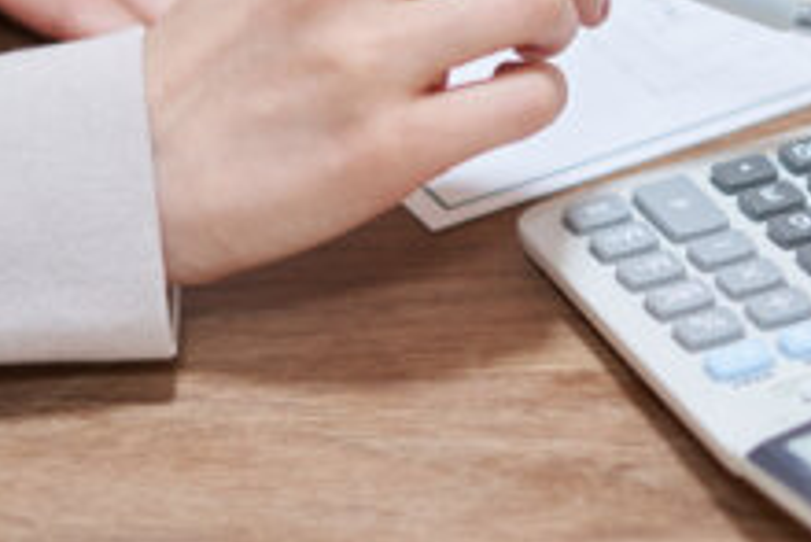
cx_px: 641
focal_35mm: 192
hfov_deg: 10.7
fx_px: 4328
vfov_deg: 7.1
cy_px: -221
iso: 500
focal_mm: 55
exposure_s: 1/125
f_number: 2
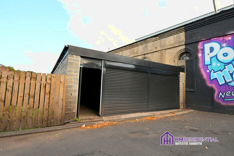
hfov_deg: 104.3
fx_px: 91
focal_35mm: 14
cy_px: 78
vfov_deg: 81.2
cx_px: 117
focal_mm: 14
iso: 1000
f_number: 4.5
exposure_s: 1/2000
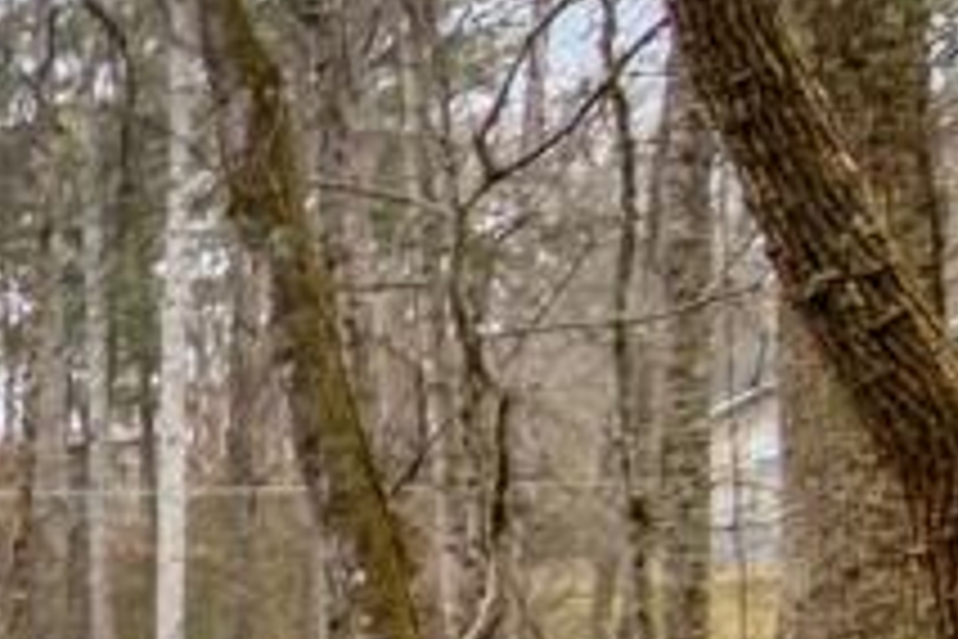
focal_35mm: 93
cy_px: 706
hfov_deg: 13.1
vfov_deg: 14.4
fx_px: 2470
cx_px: -1588
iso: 200
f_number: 3.5
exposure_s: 1/400
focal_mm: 11
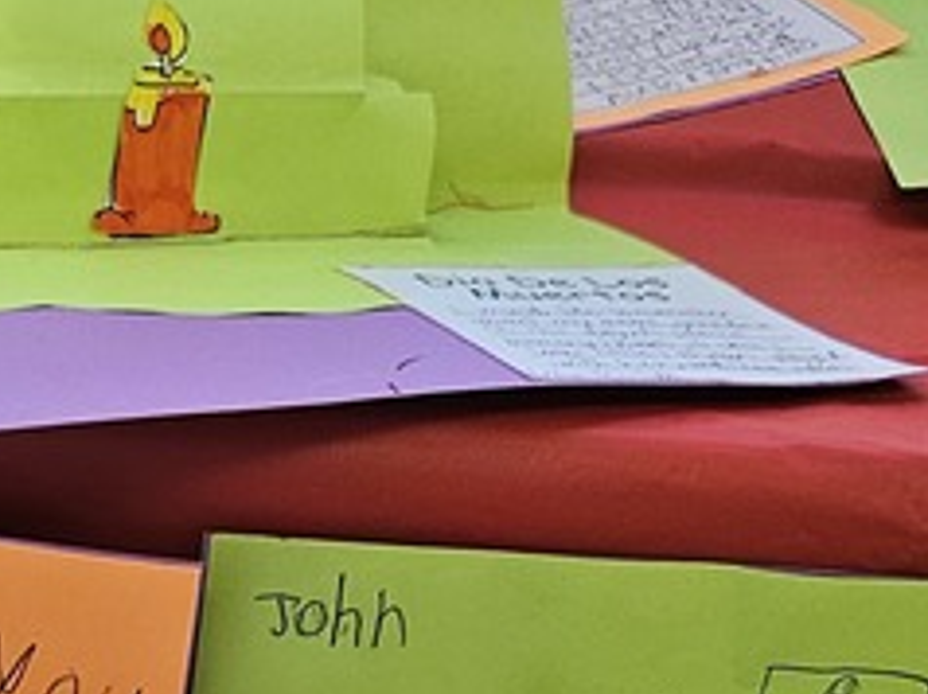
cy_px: 1209
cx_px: -312
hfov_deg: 18.4
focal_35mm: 99
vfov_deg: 13.5
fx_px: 2651
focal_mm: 5.4
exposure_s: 1/180
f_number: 1.8
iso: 125
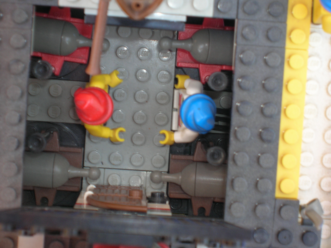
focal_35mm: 102
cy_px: 124
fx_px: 975
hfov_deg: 19.3
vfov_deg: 14.5
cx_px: 166
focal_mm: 17.1
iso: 50
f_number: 4.9
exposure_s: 1/30
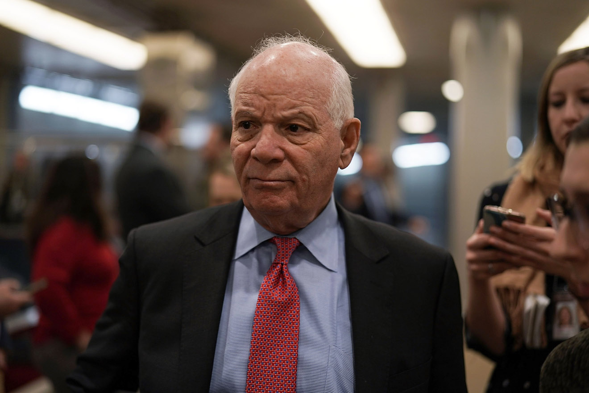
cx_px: 294
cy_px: 196
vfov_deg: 27.0
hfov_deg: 39.6
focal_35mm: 50
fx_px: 818
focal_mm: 50
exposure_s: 1/250
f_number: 1.4
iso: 320
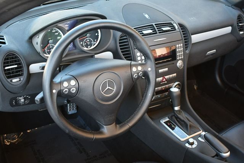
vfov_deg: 30.6
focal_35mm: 44
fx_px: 298
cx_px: 122
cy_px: 82
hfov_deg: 44.5
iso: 900
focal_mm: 22
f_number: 3.8
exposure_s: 1/125
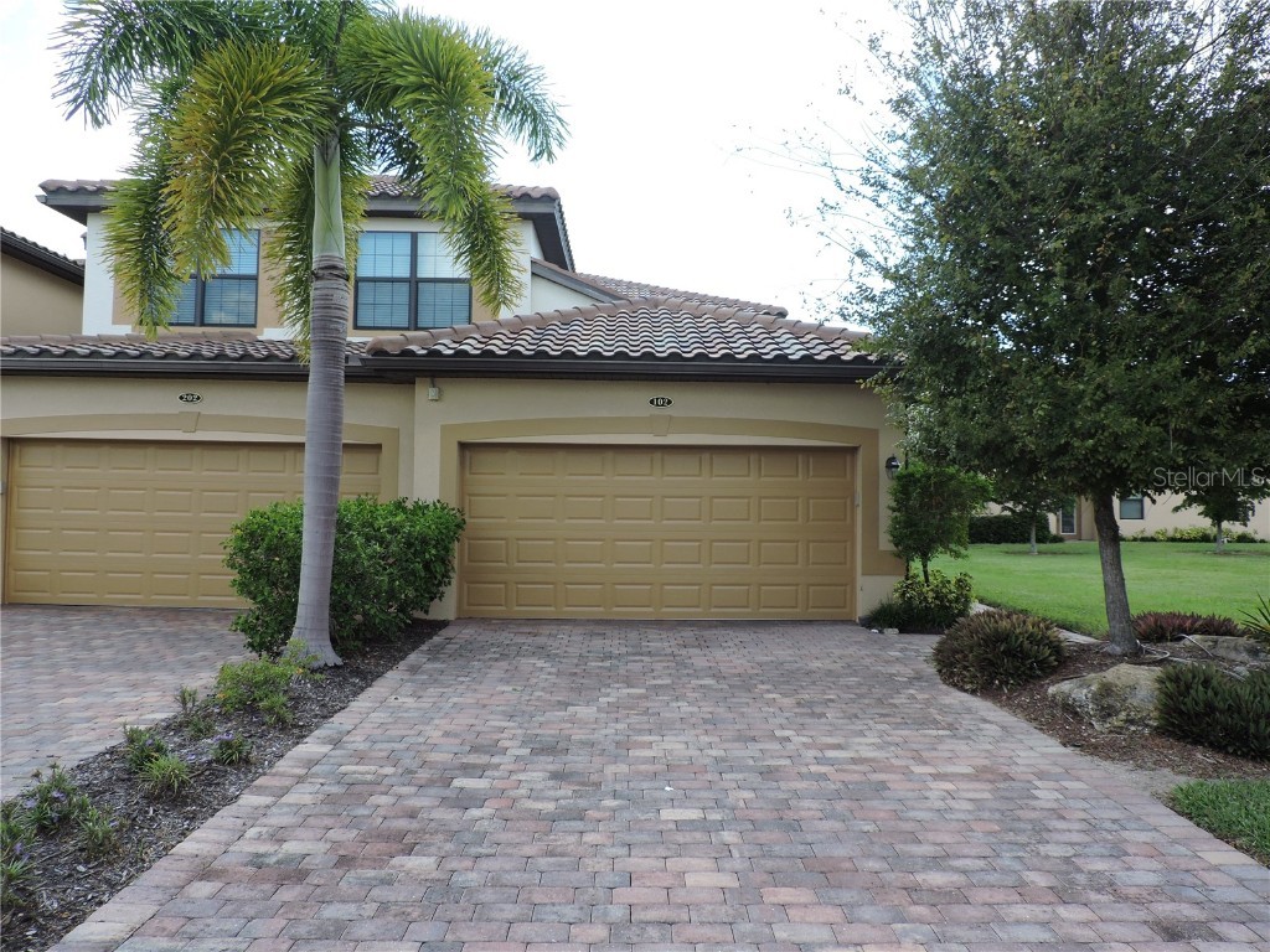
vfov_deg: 56.8
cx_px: 635
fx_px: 881
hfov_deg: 71.6
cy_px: 476
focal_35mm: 24
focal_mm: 4.3
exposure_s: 1/400
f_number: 3
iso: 100
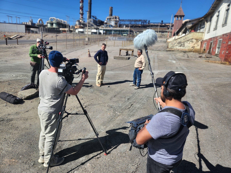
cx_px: 116
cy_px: 86
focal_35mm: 23
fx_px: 153
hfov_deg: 73.9
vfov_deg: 58.9
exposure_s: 1/1132
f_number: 1.8
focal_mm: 5.4
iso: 20
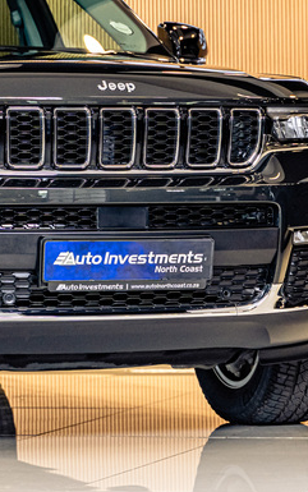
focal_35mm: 203
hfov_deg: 6.5
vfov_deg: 10.3
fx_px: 2723
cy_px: 157
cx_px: 33
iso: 640
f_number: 4
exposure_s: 1/200
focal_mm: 75
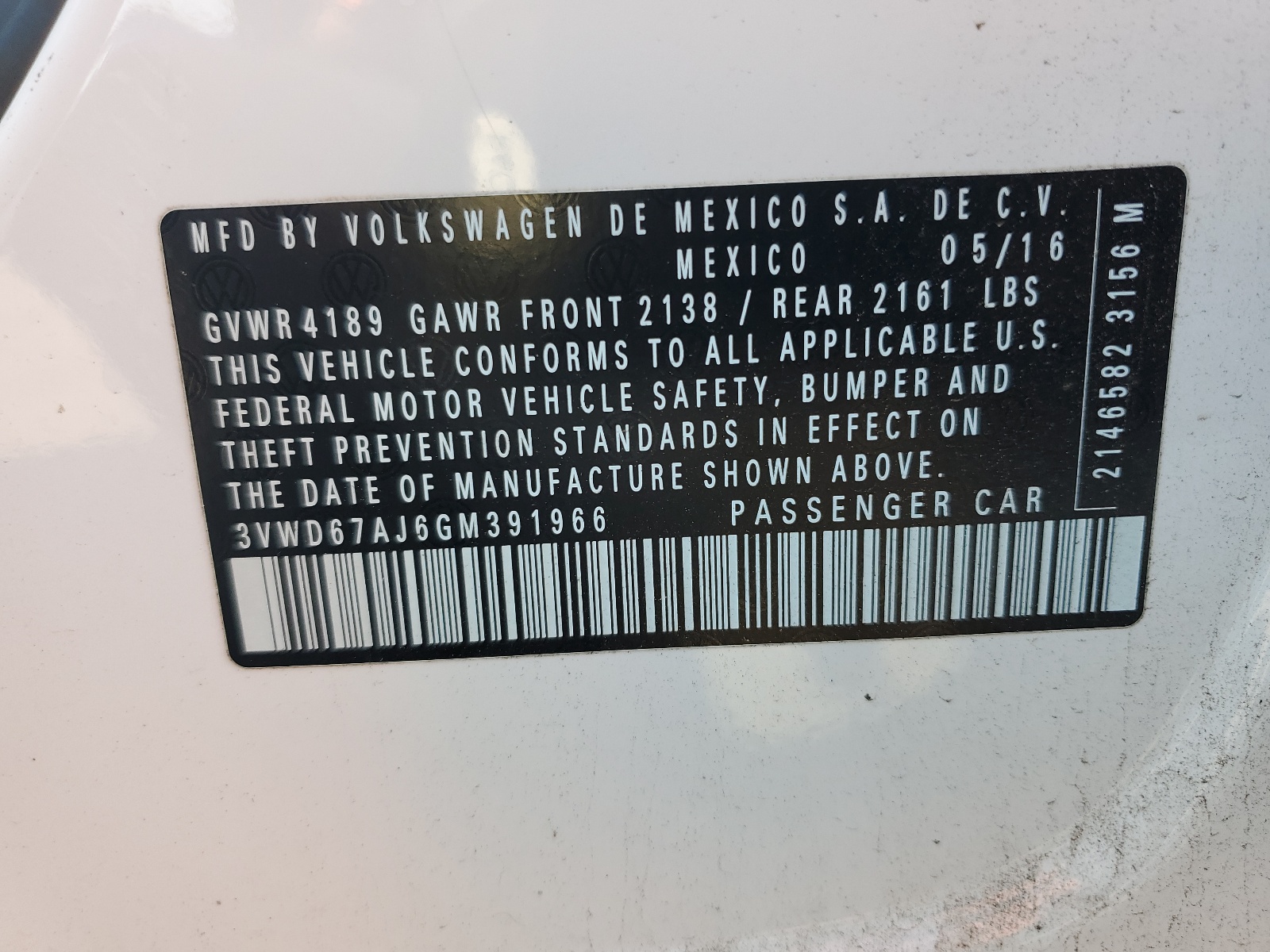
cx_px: 635
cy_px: 476
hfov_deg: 67.3
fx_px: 954
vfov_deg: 53.1
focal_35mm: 26
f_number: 1.5
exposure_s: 1/161
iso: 50
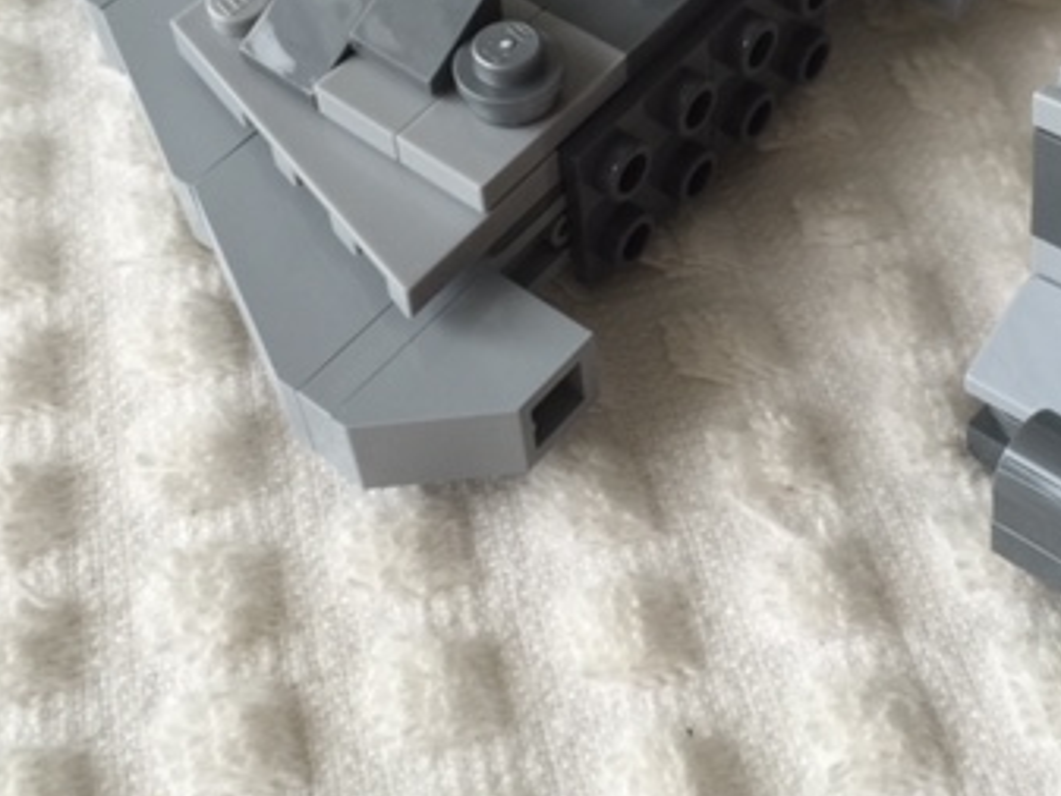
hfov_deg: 34.7
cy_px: 186
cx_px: 677
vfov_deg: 26.2
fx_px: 1686
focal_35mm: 55
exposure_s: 1/15
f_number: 2.2
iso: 32
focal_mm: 4.15
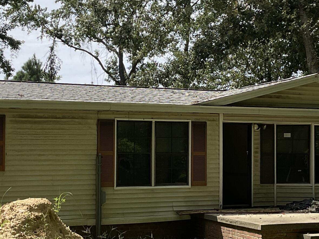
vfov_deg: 19.9
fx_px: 682
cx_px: 155
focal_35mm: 74
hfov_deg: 26.3
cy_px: 136
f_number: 1.8
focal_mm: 3
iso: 25
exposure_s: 1/1377
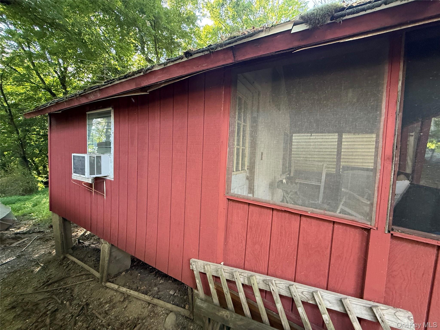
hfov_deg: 102.1
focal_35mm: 14
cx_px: 220
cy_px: 165
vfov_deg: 85.7
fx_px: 178
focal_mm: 2.22
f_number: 2.2
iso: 400
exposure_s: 1/97
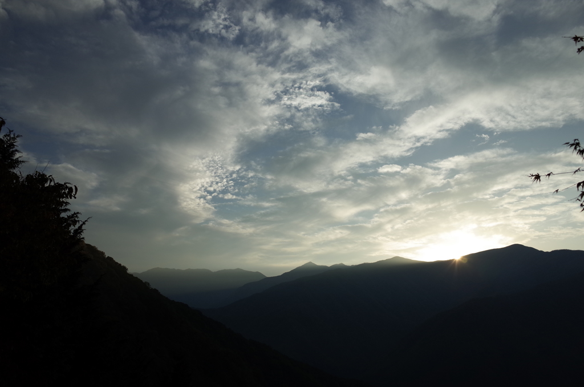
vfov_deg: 46.2
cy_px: 194
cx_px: 292
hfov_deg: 65.6
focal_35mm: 28
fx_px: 453
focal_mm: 18.3
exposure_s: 1/2000
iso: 100
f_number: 4
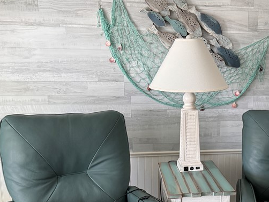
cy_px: 145
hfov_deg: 37.6
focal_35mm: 49
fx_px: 381
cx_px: 213
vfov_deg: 29.3
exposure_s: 1/74
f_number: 1.78
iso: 200
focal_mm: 6.76
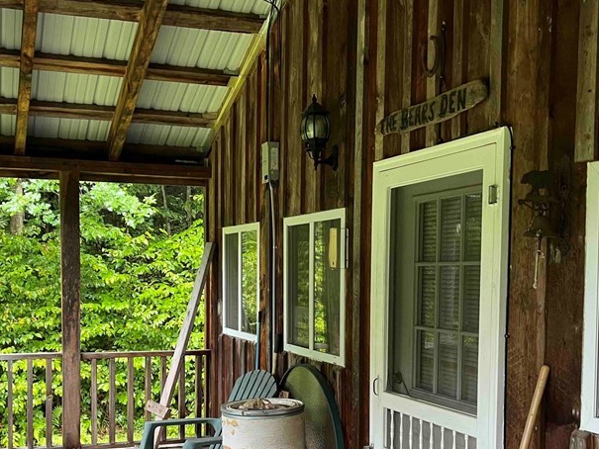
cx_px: 249
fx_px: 762
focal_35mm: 44
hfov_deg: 42.8
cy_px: 312
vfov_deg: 32.5
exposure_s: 1/60
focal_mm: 5.1
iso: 125
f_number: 1.6
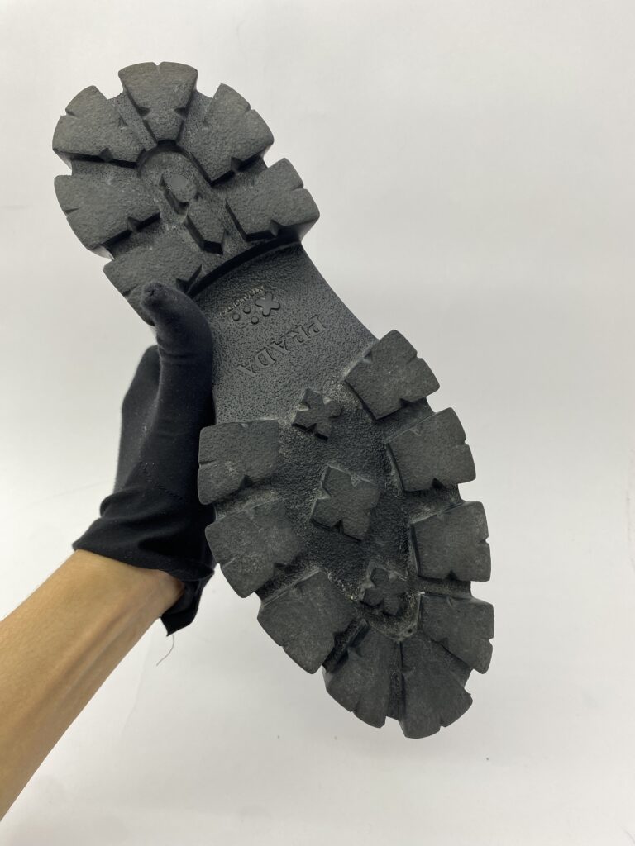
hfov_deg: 53.1
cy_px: 423
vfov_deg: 67.3
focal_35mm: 26
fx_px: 636
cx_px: 318
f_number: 1.8
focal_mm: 4.25
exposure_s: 1/100
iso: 40
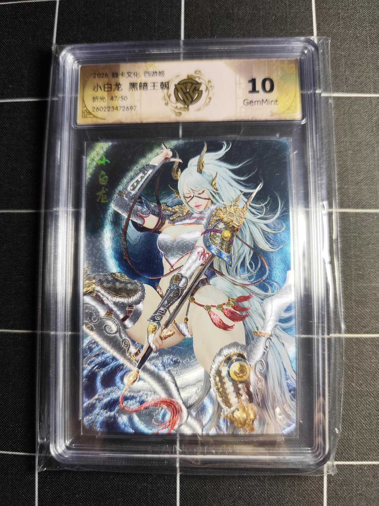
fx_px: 336
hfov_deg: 58.9
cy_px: 253
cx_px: 190
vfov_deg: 73.9
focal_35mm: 23
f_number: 1.65
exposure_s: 1/100
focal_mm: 6.14
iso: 320
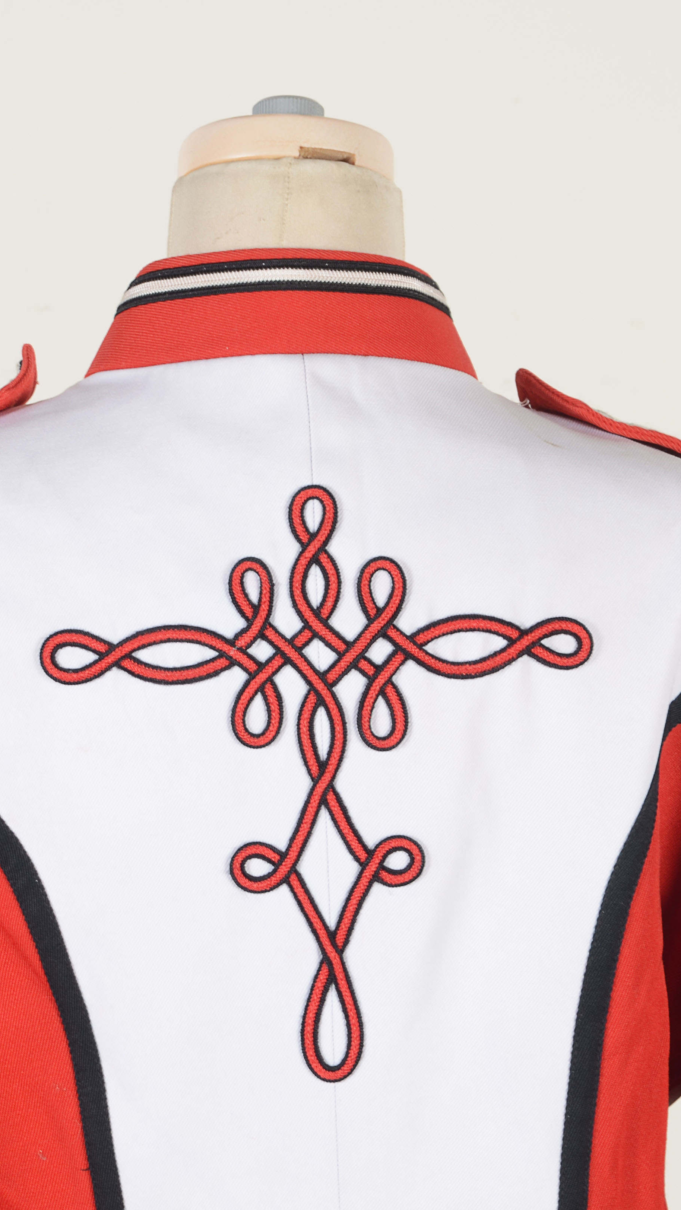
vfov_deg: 16.4
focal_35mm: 131
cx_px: 207
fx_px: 4199
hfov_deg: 9.3
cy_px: 607
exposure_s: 1/60
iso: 100
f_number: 11
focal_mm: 55
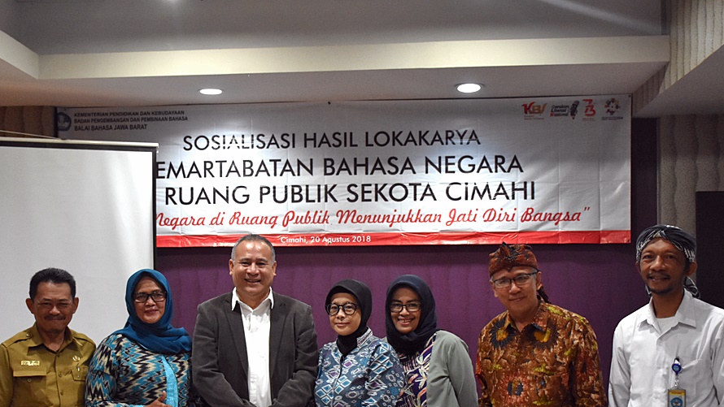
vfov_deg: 25.4
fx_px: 902
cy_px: 258
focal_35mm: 47
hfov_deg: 43.6
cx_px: 312
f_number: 4
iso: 2200
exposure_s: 1/60
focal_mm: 26
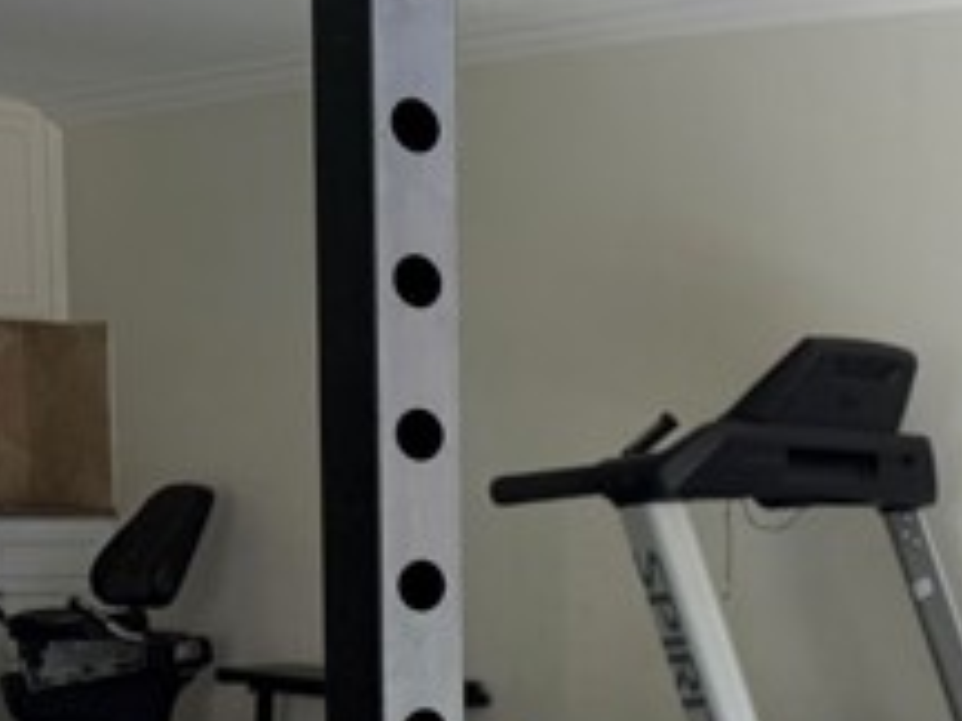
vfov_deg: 20.1
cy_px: 712
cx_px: 1394
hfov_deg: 22.9
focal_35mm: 71
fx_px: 1973
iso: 100
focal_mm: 6.76
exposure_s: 1/607
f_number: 1.78
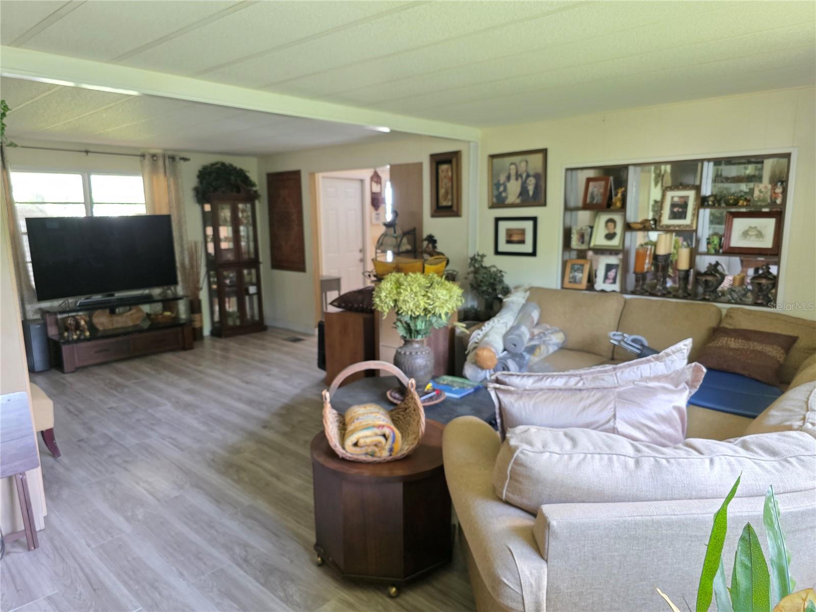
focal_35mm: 23
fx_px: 542
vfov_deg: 58.9
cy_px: 306
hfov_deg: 73.9
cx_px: 408
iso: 800
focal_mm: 6.3
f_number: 1.7
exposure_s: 1/120
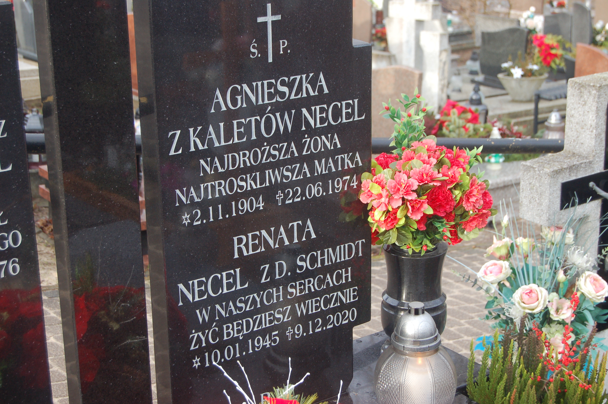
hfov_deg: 31.9
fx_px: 1063
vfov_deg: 21.5
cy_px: 202
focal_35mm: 63
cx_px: 304
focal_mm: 42
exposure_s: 1/125
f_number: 5.6
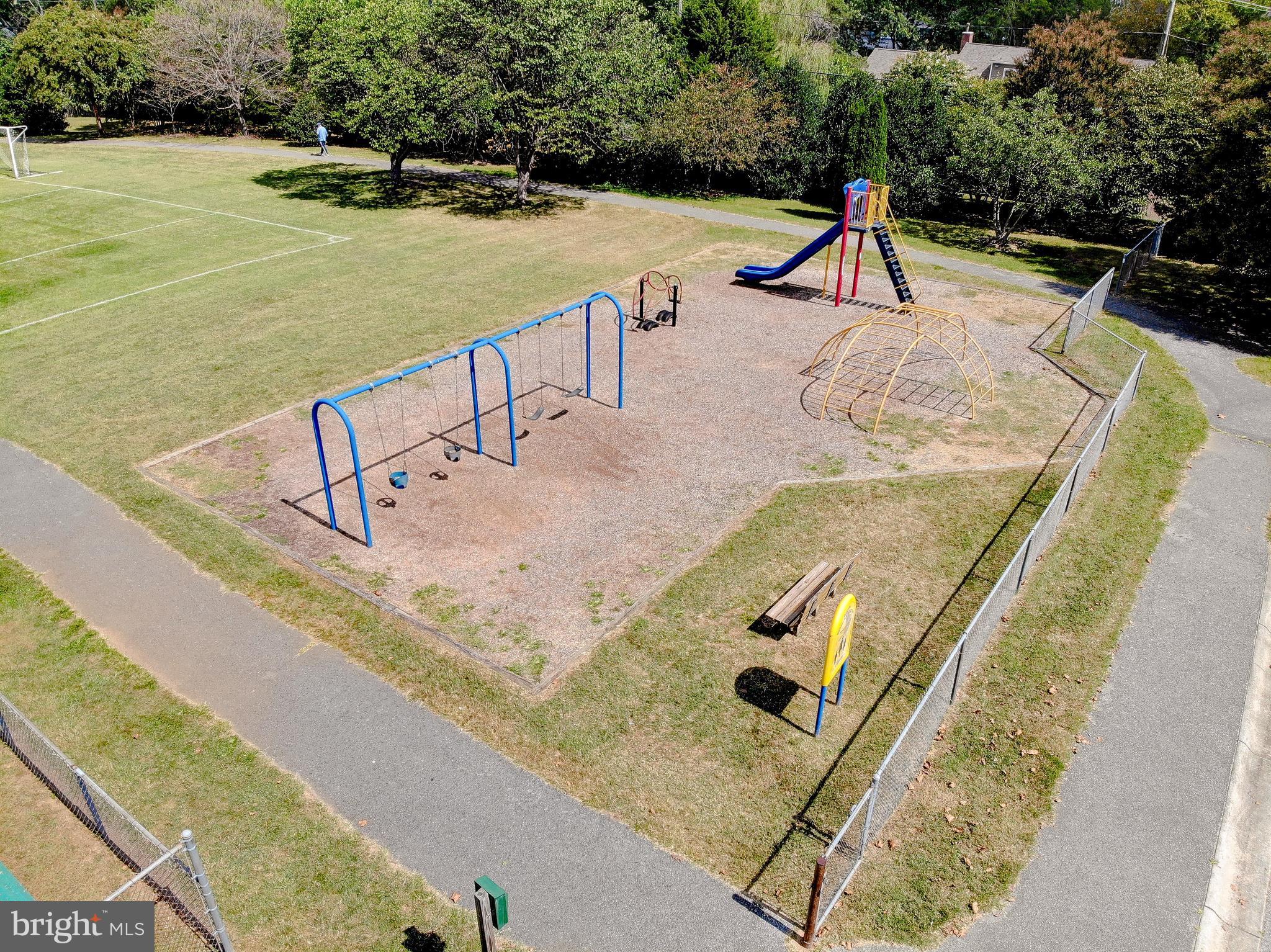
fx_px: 881
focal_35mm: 24
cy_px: 476
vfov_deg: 56.8
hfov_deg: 71.6
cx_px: 636
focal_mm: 4.5
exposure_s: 1/602
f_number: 2.8
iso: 100
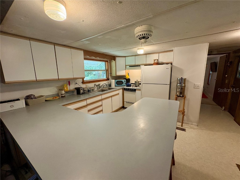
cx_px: 120
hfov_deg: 102.1
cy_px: 90
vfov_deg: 85.7
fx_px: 97
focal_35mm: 14
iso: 250
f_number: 2.2
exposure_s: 1/120
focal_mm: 2.22
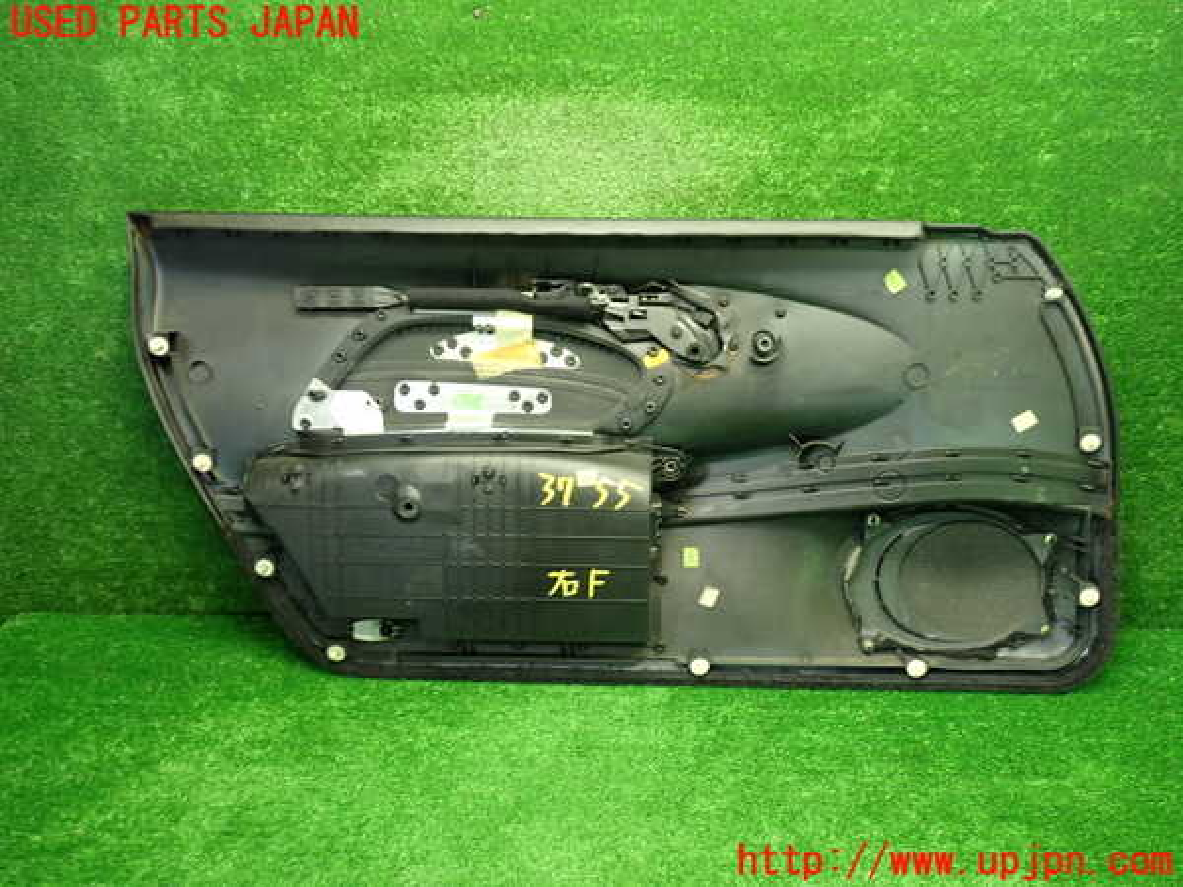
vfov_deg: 46.8
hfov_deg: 60.0
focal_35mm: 30
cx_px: 592
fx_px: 1025
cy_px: 444
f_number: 2.3
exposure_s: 1/30
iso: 320
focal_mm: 5.4
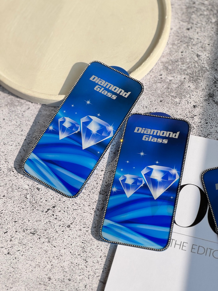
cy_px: 146
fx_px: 647
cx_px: 109
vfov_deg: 25.3
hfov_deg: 19.1
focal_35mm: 77
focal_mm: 9
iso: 25
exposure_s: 1/258
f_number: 2.8
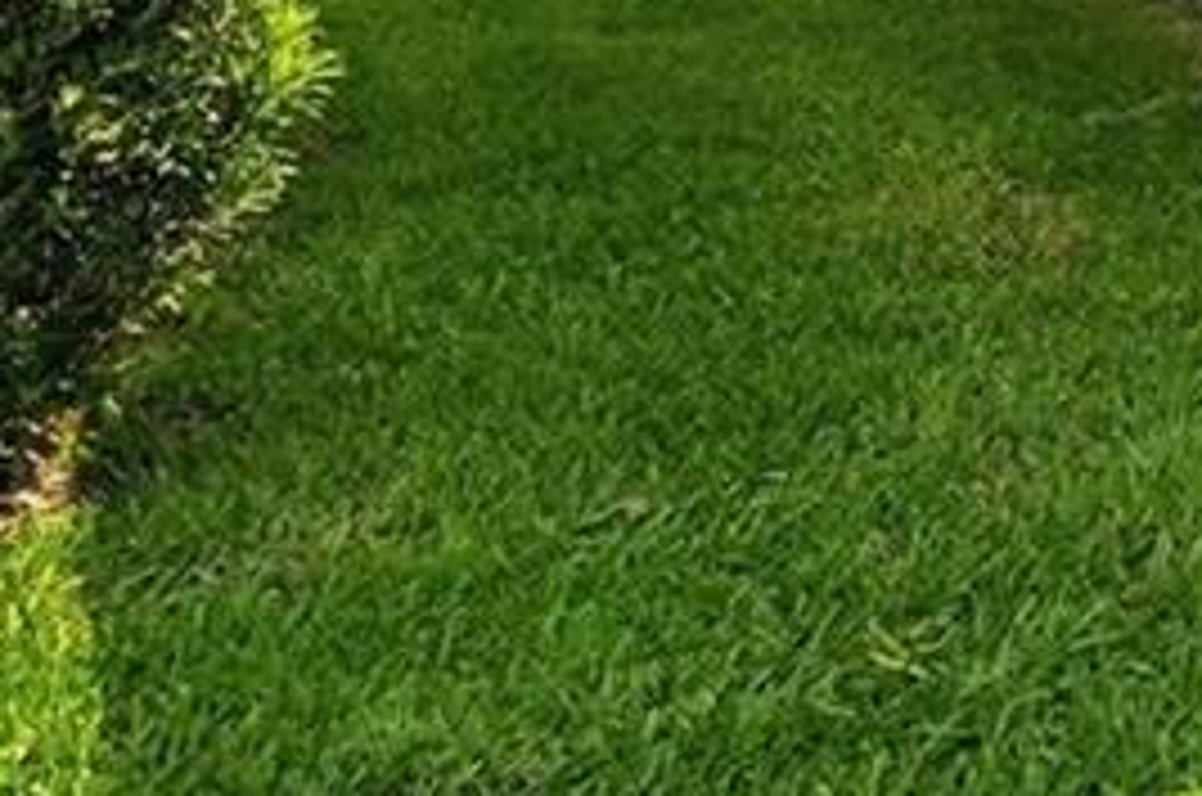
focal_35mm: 90
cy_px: -519
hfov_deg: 15.4
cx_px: 2706
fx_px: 3000
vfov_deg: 13.9
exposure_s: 1/4000
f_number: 7.1
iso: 100
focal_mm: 10
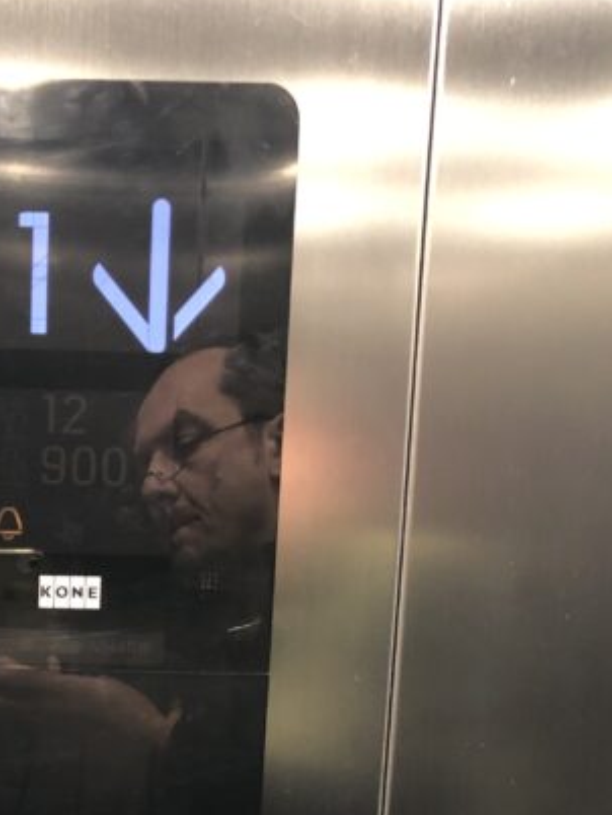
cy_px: 891
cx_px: 10
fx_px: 1531
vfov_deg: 27.4
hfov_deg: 21.8
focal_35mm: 65
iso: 80
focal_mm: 3.99
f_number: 1.8
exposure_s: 1/17
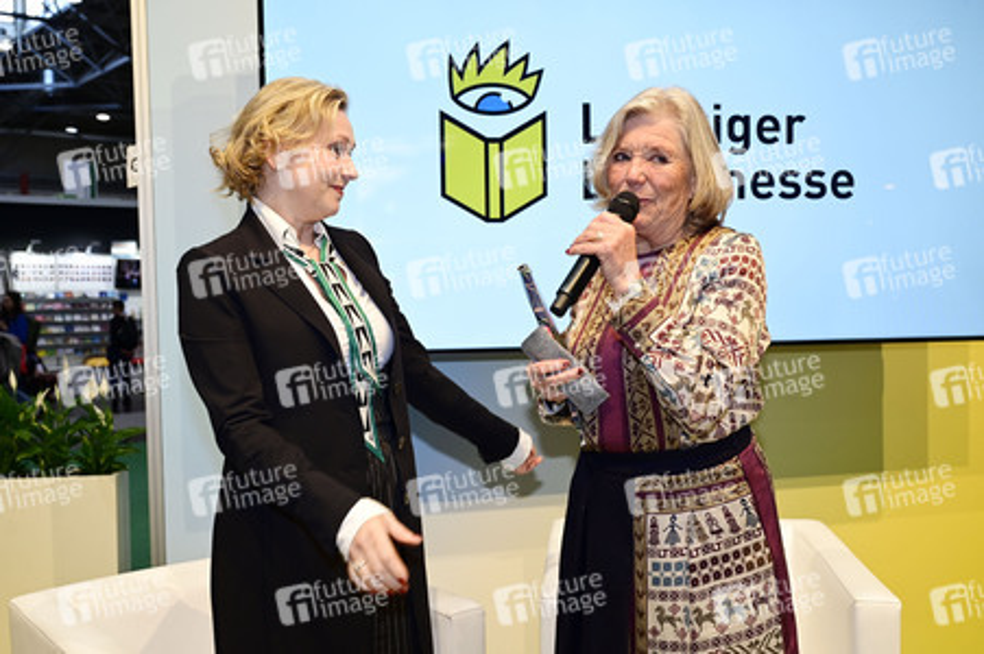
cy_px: 327
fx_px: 983
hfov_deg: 53.2
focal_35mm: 36
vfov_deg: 36.8
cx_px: 492
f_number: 5.6
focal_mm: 36
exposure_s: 1/200
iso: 1000
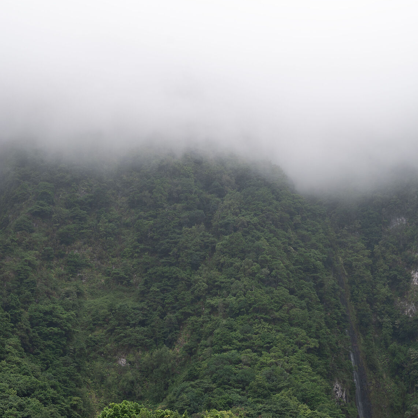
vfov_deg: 21.1
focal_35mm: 82
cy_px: 278
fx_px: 1120
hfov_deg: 21.1
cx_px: 193
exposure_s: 1/125
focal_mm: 46
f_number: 8
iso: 200
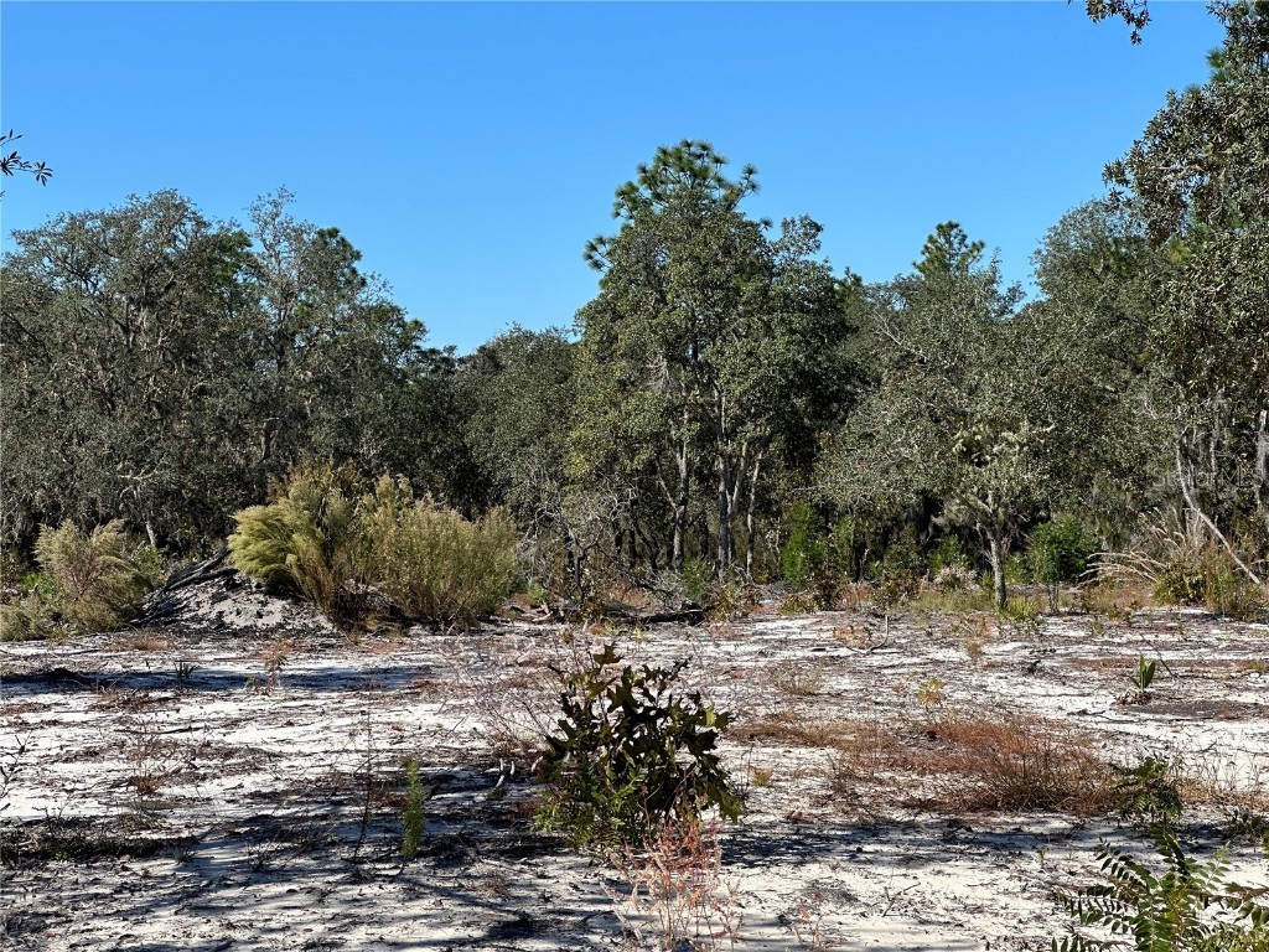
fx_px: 2823
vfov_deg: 19.1
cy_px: 476
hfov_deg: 25.3
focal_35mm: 77
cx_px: 634
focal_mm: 9
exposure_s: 1/803
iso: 32
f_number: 2.8
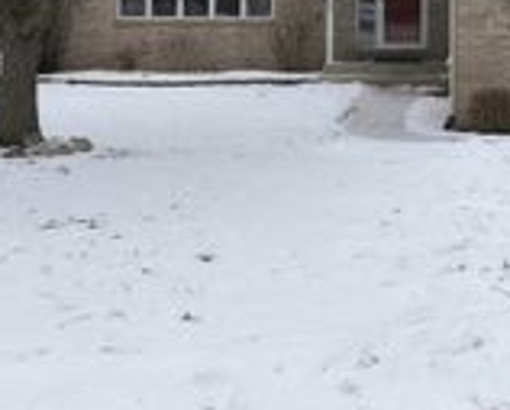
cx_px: 458
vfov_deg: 19.7
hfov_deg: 24.9
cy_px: -61
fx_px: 1119
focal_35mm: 74
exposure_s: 1/160
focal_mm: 12.3
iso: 100
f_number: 6.3
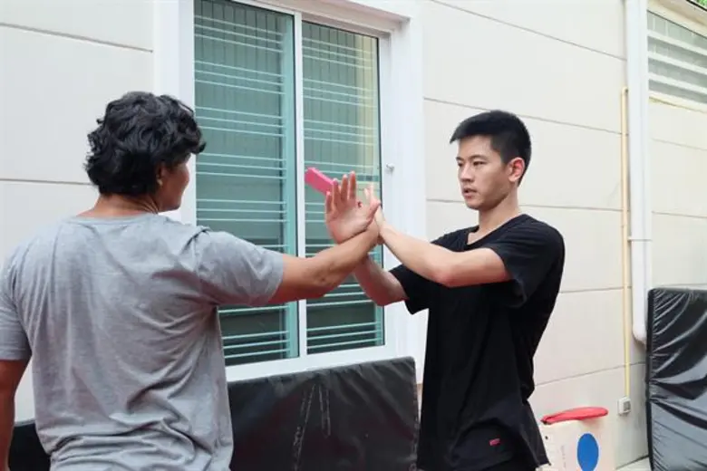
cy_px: 236
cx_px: 354
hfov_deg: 53.1
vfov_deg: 36.9
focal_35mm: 36
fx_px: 707
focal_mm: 24.3
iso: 400
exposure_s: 1/140
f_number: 4.2
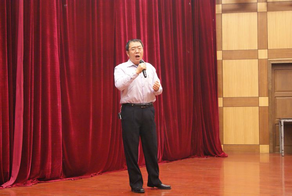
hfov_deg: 29.8
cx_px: 146
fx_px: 548
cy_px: 98
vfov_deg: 20.2
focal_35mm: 68
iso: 1600
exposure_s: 1/40
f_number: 5.6
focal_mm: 45
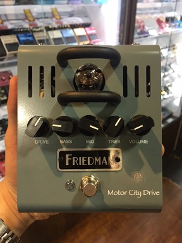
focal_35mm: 29
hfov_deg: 48.2
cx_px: 91
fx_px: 203
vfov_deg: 61.7
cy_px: 122
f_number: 2.2
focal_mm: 4.15
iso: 40
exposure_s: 1/30
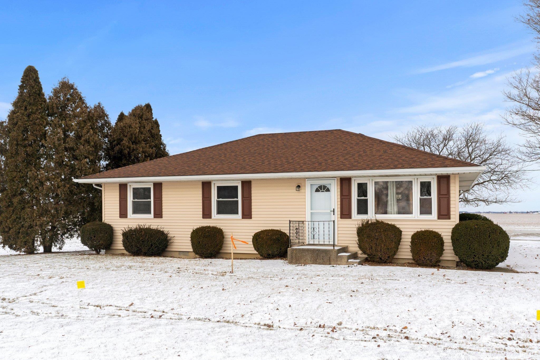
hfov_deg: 61.9
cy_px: 180
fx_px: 450
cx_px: 270
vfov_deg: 43.6
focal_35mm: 30
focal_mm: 20
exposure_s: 1/4000
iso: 800
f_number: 5
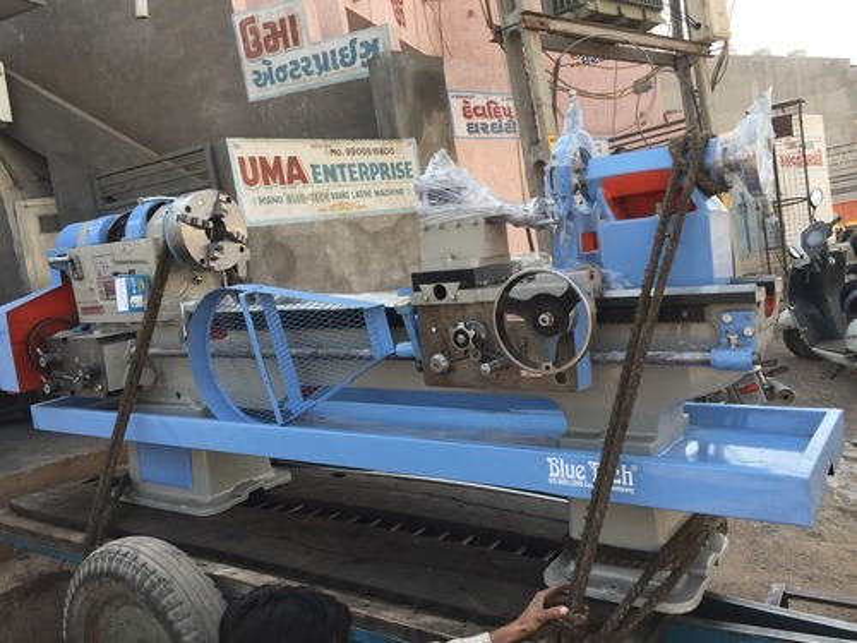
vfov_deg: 48.2
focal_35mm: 29
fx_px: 718
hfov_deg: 61.7
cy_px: 322
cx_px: 428
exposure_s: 1/412
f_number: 2.2
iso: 32
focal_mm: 4.15
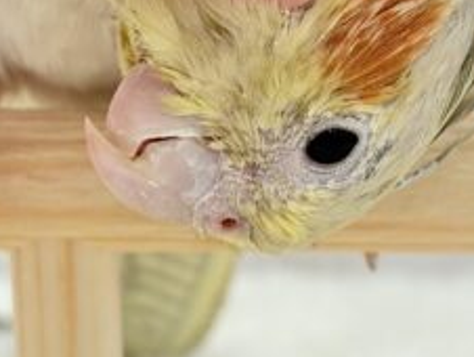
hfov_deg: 13.4
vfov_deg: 10.1
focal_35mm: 147
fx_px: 2015
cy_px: 162
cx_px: 229
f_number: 1.6
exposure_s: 1/100
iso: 50
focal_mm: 5.96
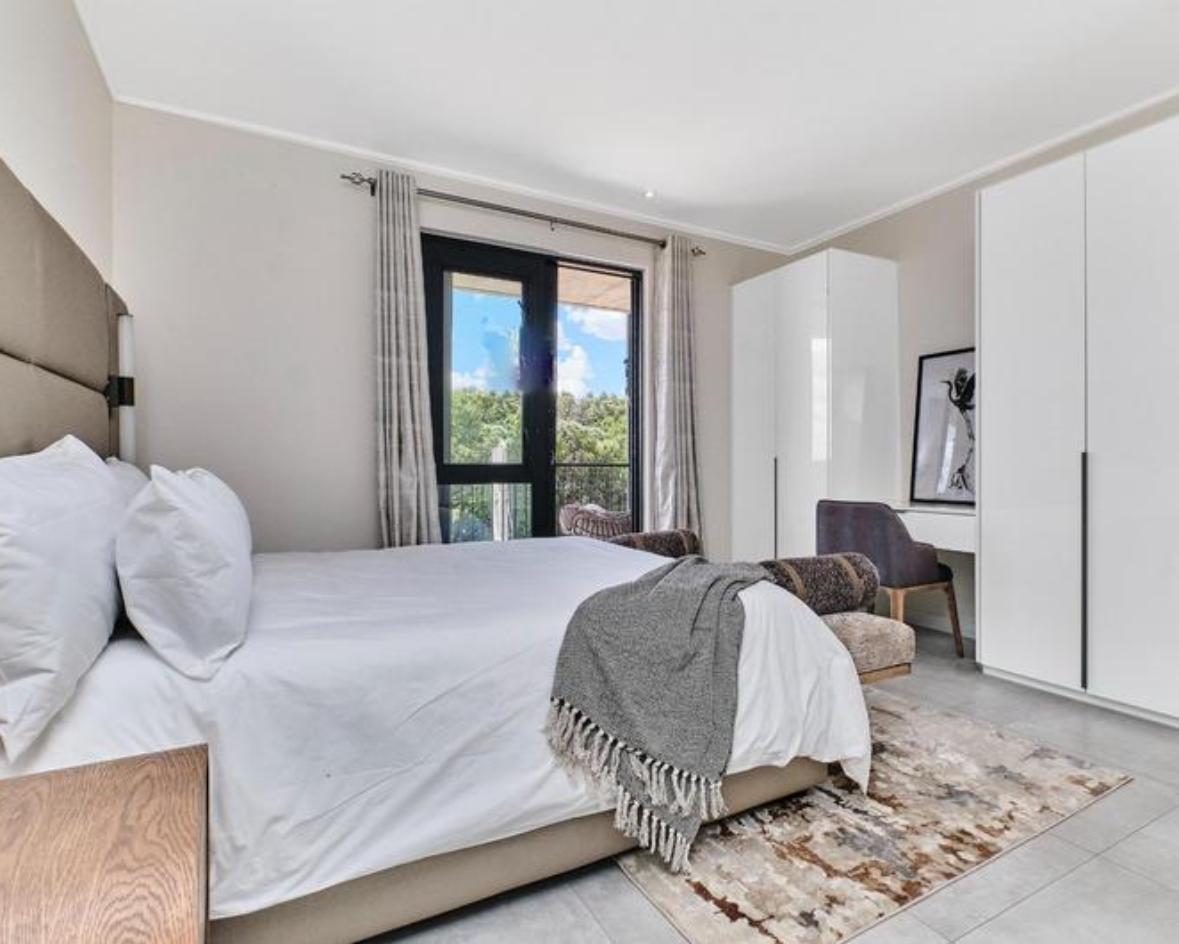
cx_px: 634
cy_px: 471
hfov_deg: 89.5
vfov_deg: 77.0
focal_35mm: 17
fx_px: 593
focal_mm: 10
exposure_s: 1/200
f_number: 10
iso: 800
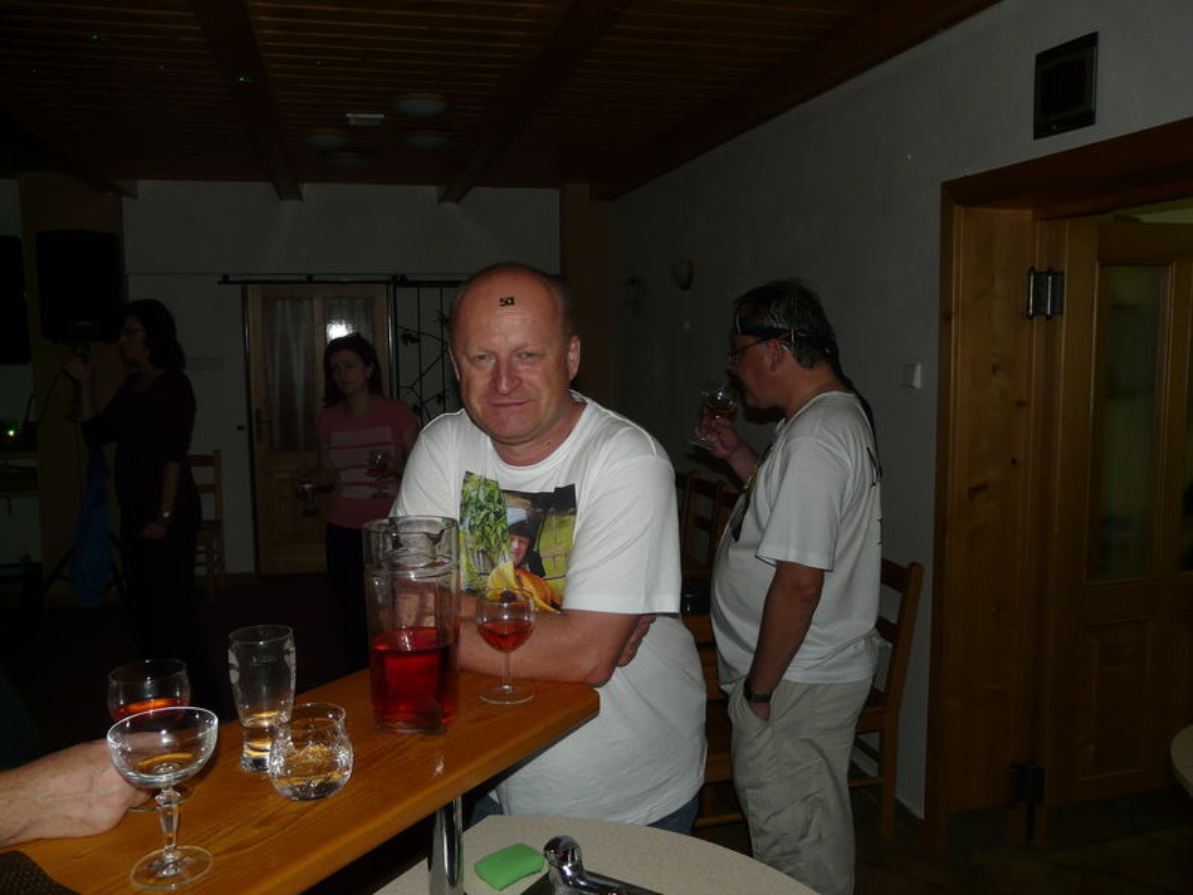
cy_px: 448
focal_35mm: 28
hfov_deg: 63.4
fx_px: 965
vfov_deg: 49.7
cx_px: 596
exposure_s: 1/30
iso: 100
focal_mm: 4.6
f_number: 2.8
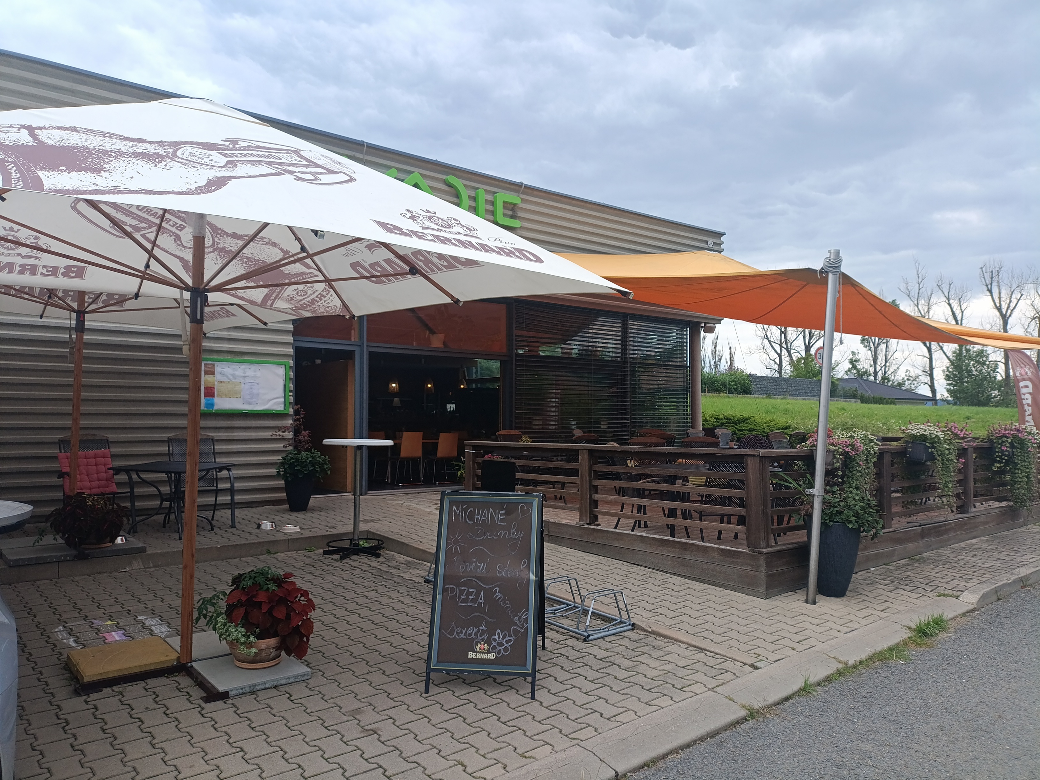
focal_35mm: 25
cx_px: 520
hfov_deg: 69.4
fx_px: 751
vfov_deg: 54.9
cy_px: 390
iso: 50
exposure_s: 1/166
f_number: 1.7
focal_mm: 4.71
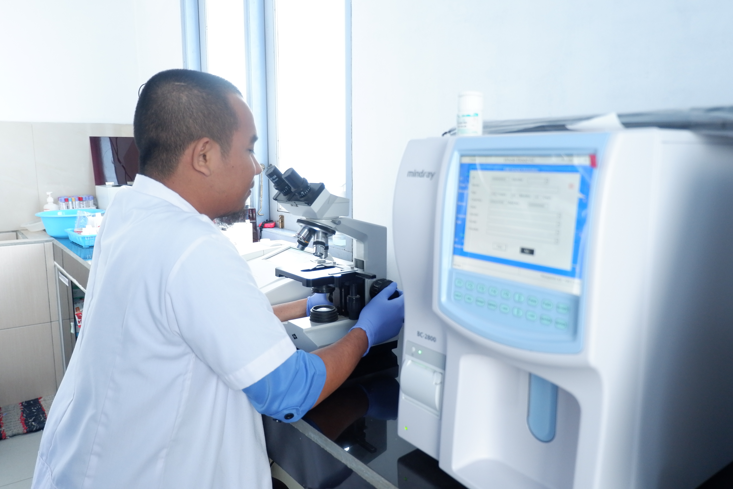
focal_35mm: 26
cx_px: 366
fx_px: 529
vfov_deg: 49.6
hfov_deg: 69.4
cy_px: 244
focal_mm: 17.5
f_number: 3.6
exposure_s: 1/60
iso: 1000
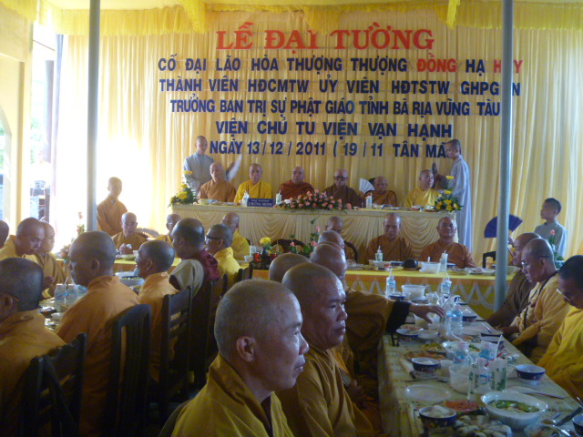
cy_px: 218
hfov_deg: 52.6
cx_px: 292
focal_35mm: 35
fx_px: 589
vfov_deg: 40.7
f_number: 3.5
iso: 320
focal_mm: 6.3
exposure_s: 1/30
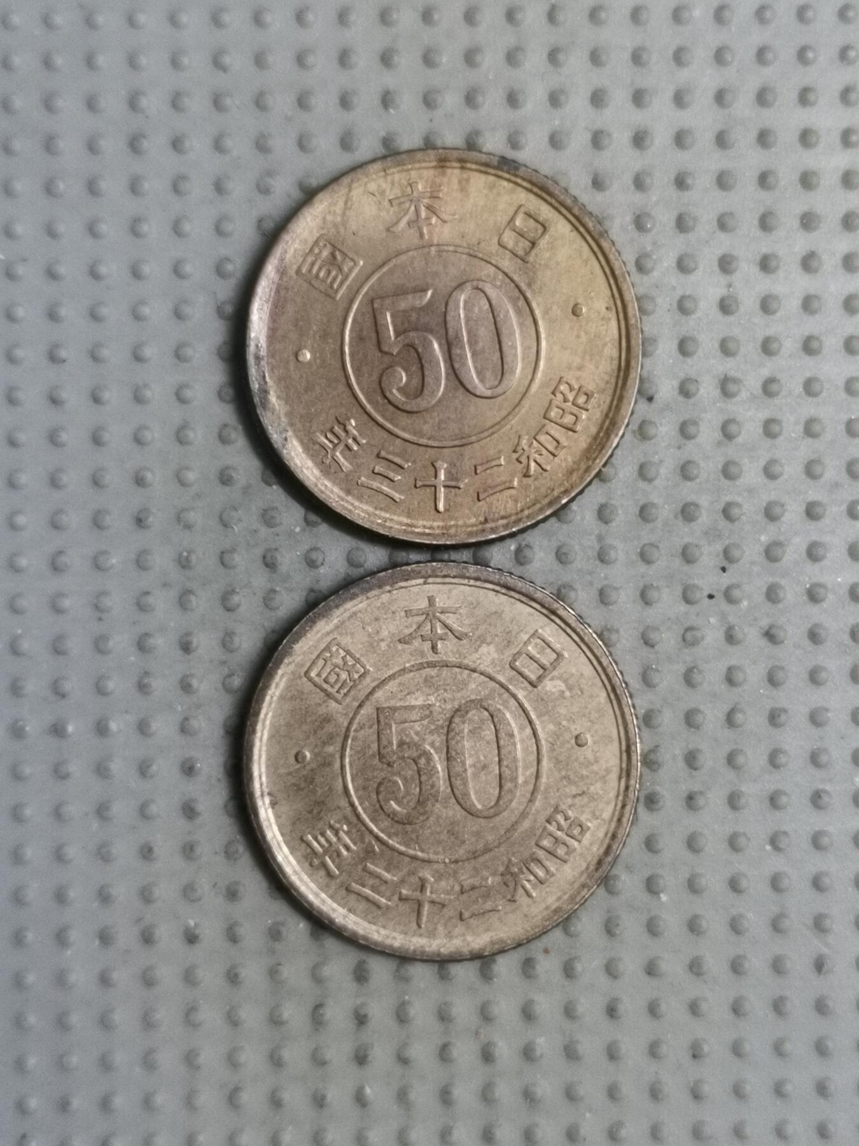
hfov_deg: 28.0
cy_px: 573
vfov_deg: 36.8
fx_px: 1721
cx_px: 430
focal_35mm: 52
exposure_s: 1/22.5
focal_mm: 4.75
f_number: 1.8
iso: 500
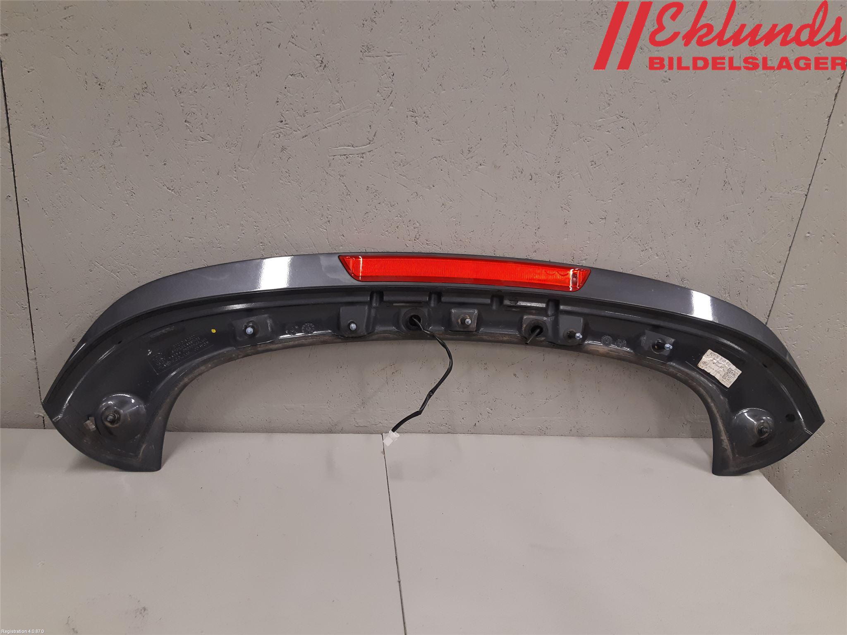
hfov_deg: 67.3
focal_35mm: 26
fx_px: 636
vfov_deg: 53.1
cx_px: 424
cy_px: 318
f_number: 1.7
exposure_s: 1/50
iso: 100
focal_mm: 3.93
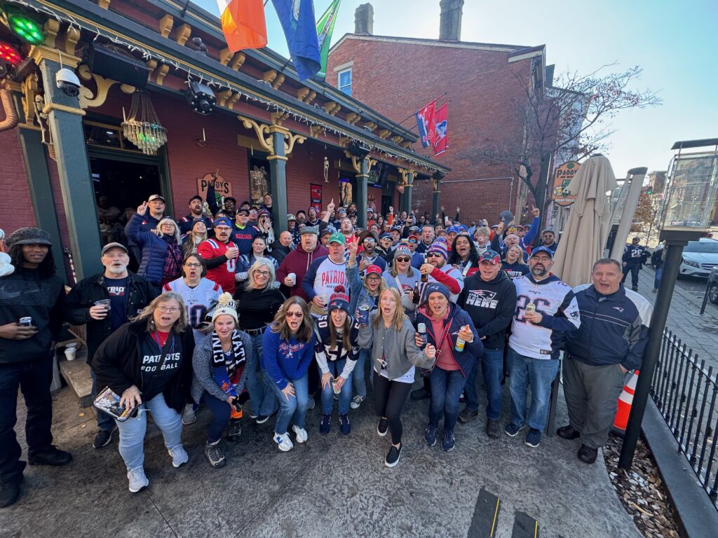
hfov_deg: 102.1
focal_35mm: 14
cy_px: 269
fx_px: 290
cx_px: 359
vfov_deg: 85.7
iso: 40
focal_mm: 2.22
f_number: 2.2
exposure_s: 1/113
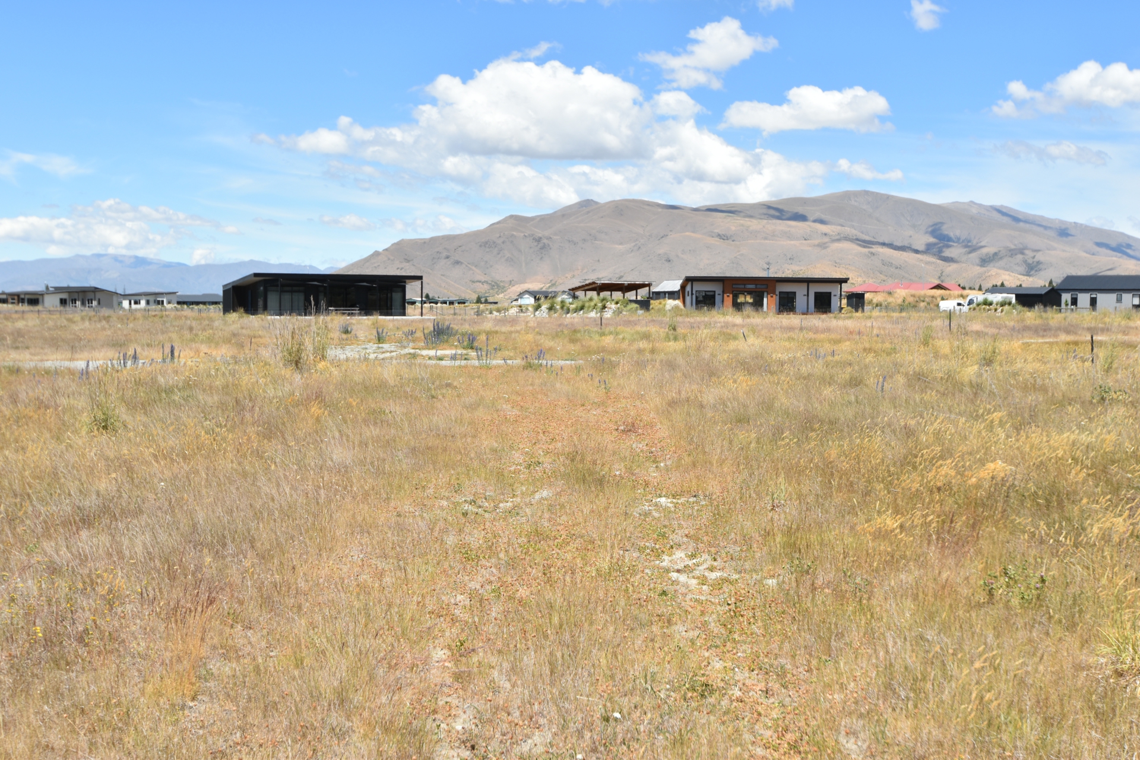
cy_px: 380
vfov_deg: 36.9
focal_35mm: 36
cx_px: 570
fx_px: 1140
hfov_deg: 53.1
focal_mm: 24
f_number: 10
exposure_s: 1/400
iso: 200
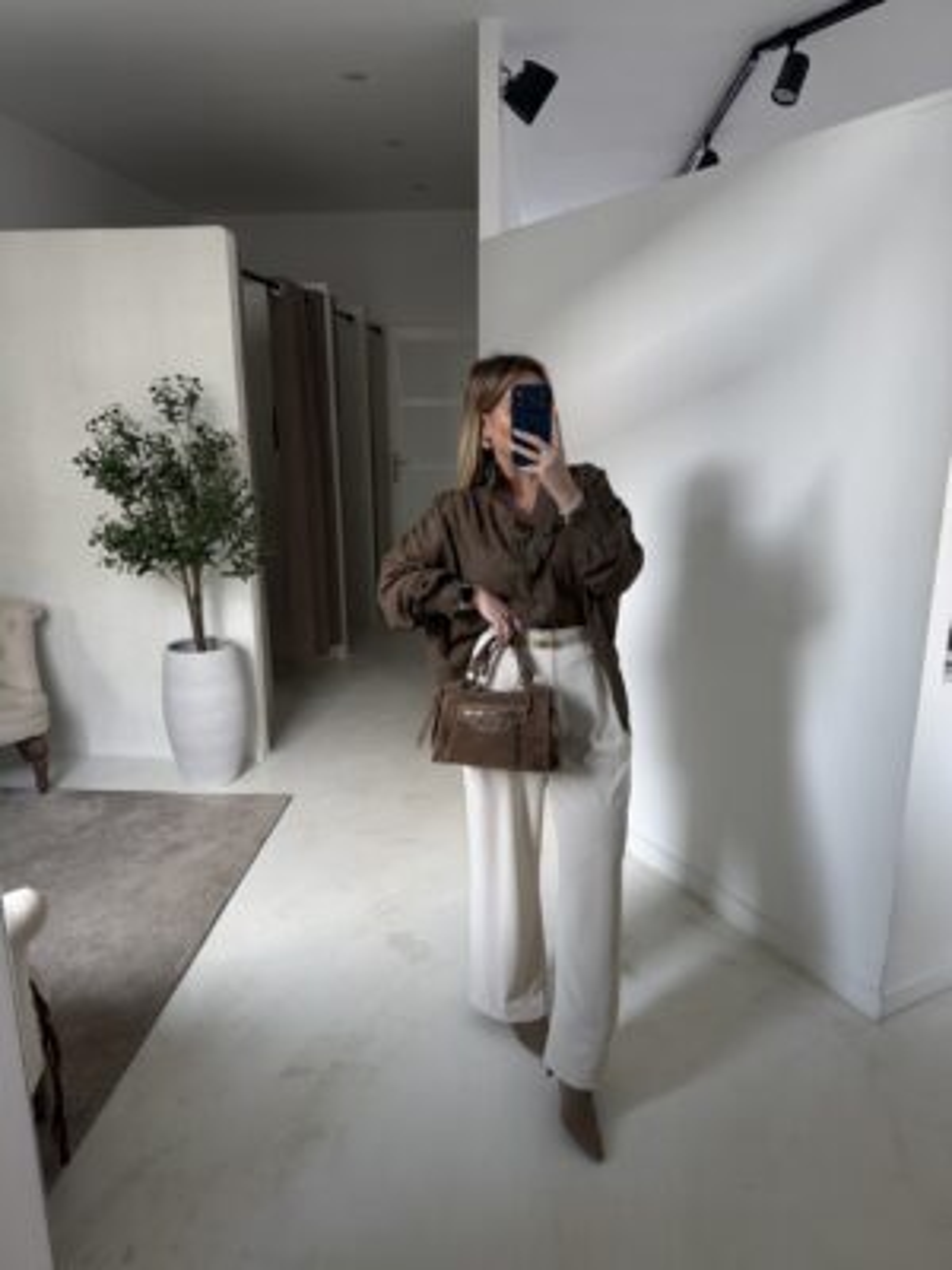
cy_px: 635
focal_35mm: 24
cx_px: 476
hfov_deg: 56.8
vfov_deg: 71.6
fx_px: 880
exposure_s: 1/121
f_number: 1.78
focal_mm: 6.76
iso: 160
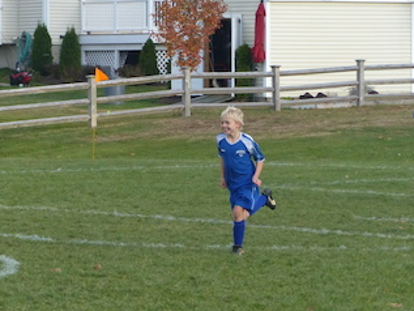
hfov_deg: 8.7
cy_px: 189
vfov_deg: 6.5
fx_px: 2716
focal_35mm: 227
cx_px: 168
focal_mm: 24.3
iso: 400
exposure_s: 1/500
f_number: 2.8
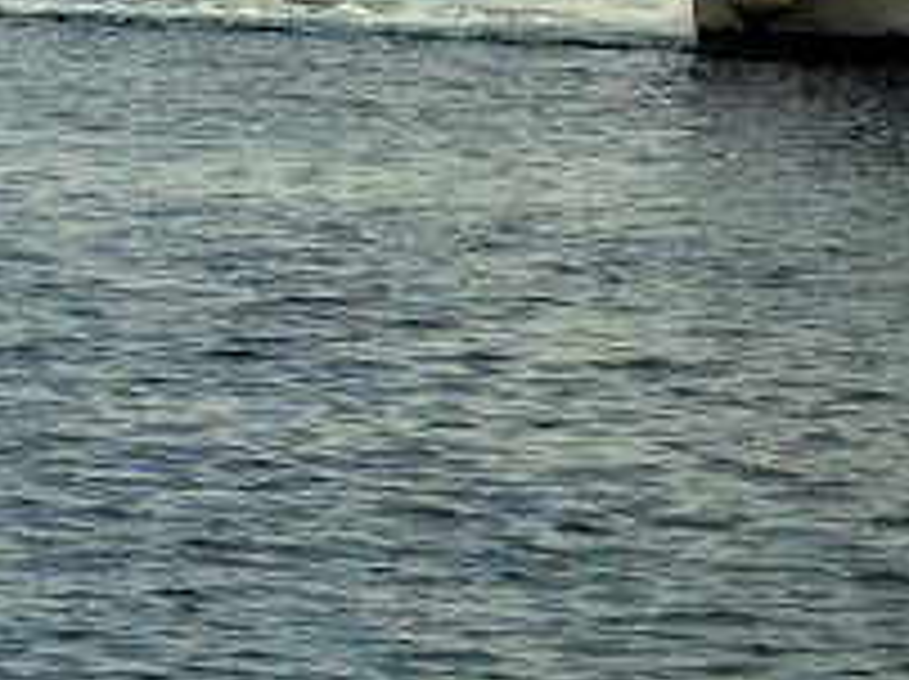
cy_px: -592
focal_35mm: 357
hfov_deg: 5.4
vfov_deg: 4.1
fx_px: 9364
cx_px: -1078
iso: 320
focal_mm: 50
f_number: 9
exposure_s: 1/1000
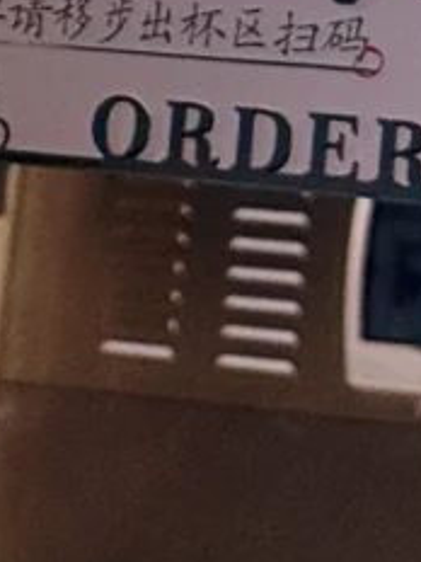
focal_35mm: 298
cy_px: -1158
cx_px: -448
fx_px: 4832
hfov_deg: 4.9
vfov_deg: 6.1
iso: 64
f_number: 1.78
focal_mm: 6.76
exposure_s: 1/343
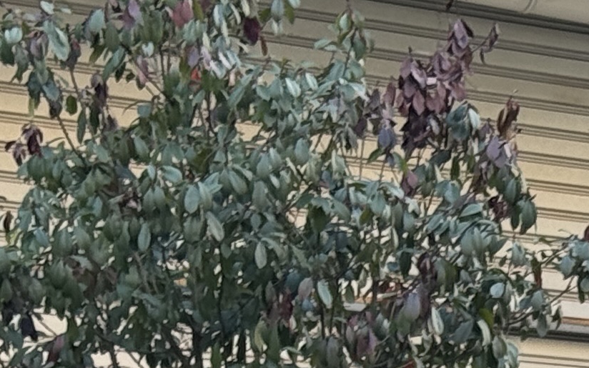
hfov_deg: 8.3
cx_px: 800
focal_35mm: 249
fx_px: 3997
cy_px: 920
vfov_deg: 5.1
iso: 50
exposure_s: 1/160
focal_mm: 6.76
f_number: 1.78
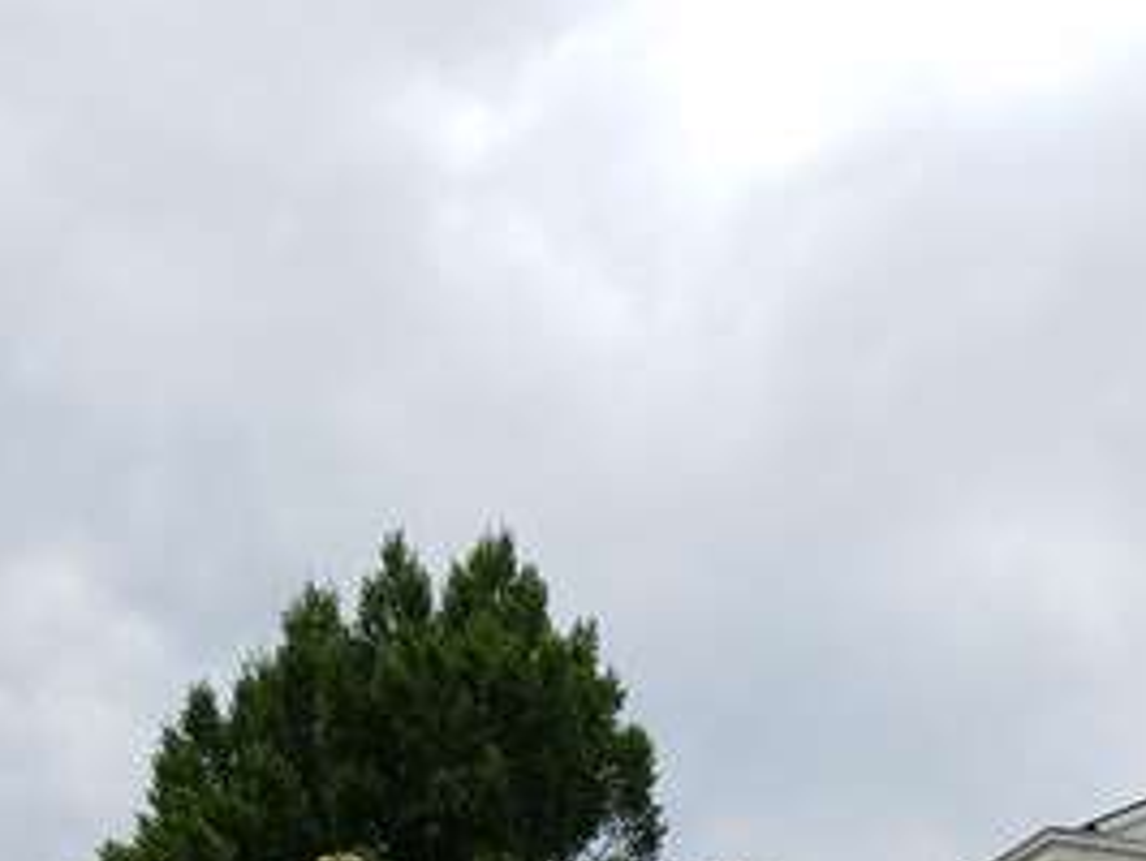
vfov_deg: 17.9
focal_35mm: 75
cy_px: 1231
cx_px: 956
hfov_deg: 25.4
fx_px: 2485
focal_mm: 4.2
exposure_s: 1/2344
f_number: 1.7
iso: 50
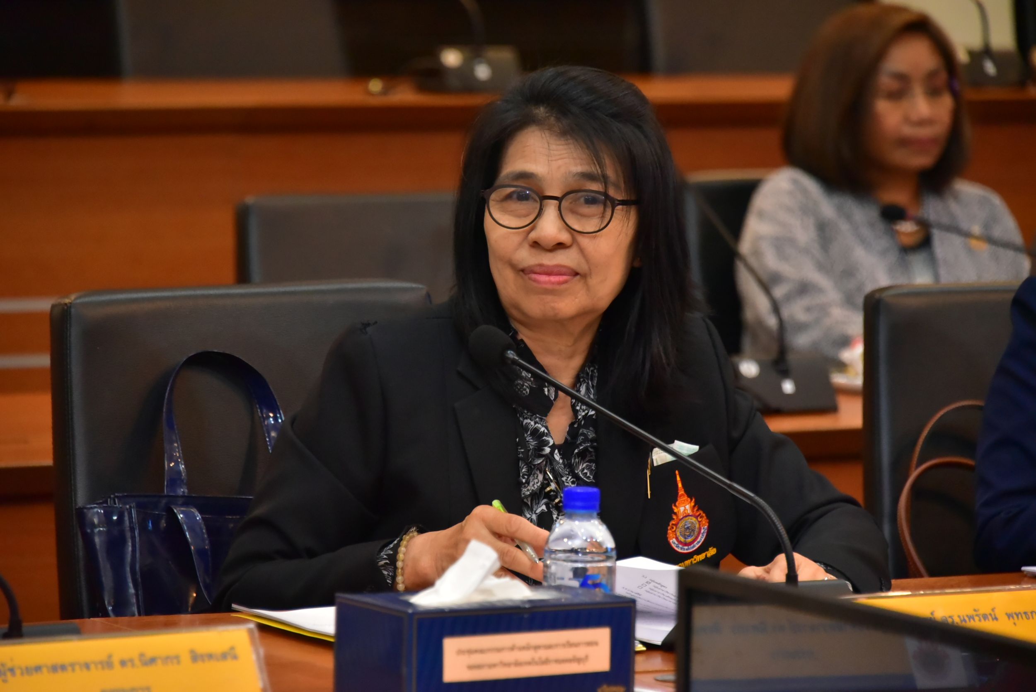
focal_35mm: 230
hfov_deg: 8.9
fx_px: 6621
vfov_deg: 6.0
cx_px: 518
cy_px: 346
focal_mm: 230
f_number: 6.3
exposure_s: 1/160
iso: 8000
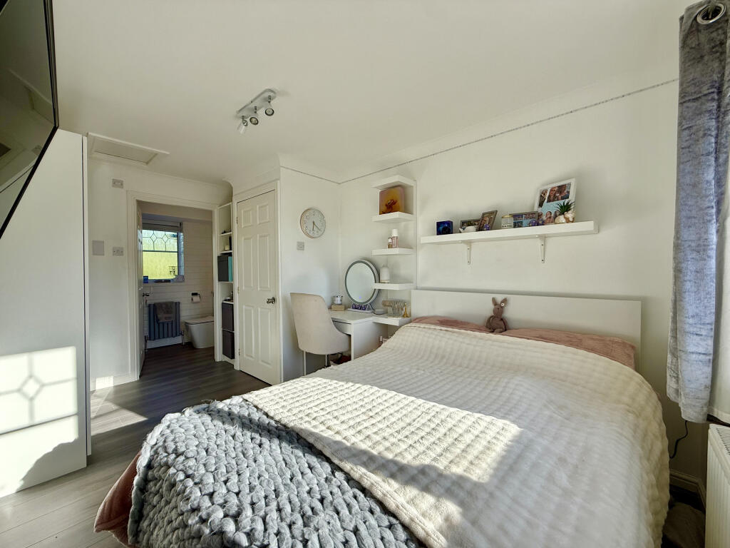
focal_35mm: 14
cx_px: 365
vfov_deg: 85.7
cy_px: 274
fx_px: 295
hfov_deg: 102.1
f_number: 2.2
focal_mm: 2.22
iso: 64
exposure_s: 1/374
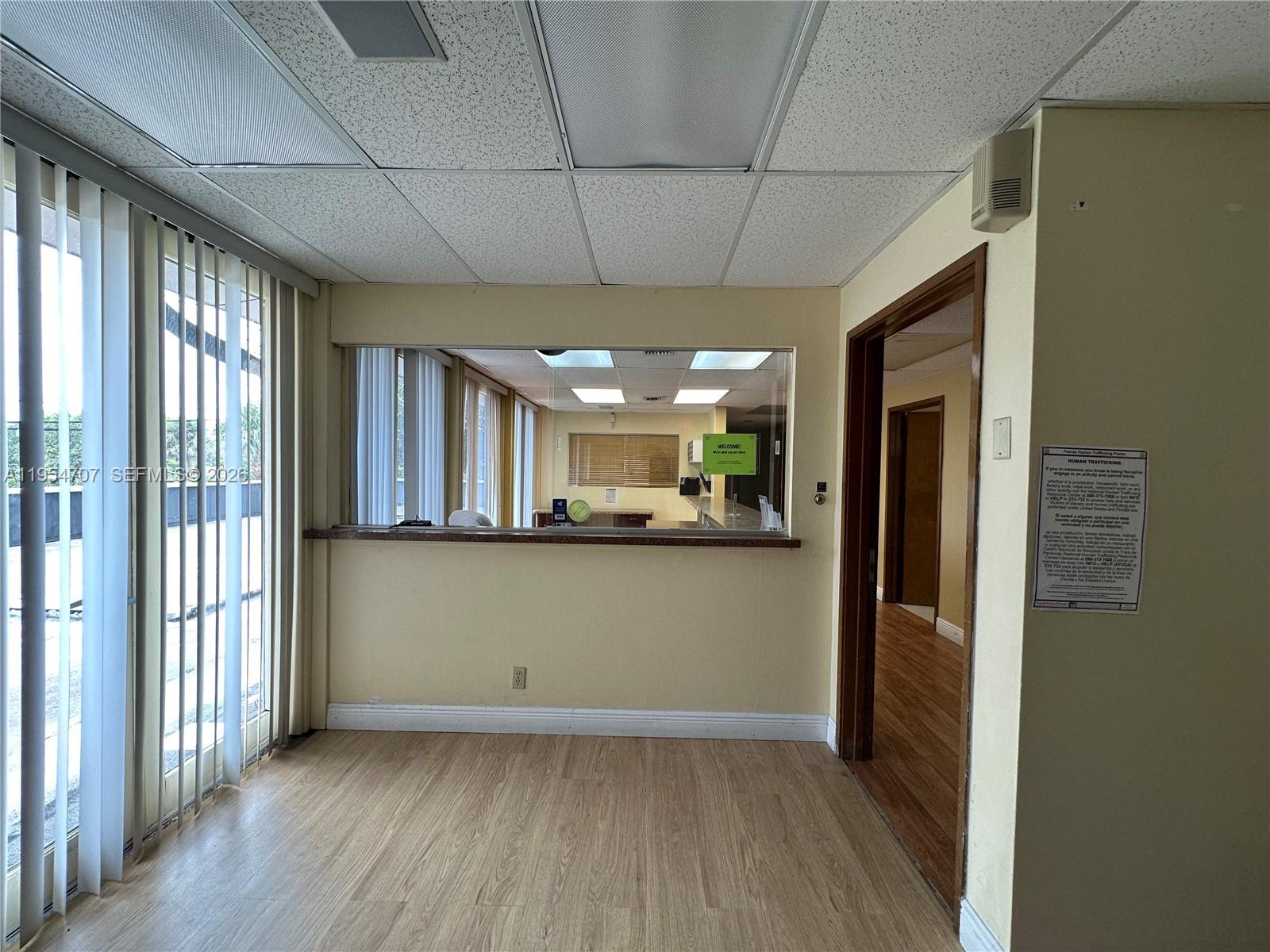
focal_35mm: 14
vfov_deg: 85.7
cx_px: 635
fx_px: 514
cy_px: 476
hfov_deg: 102.1
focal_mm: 2.22
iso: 125
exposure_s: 1/120
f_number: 2.2
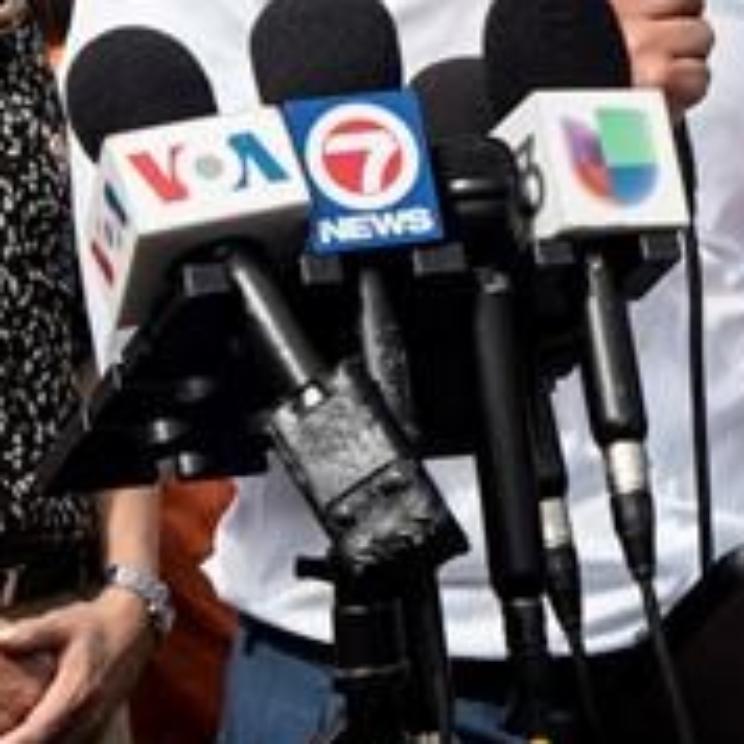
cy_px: -100
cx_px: 727
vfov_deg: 9.0
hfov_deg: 9.1
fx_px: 4669
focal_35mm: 192
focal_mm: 62
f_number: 6.3
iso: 100
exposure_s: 1/400
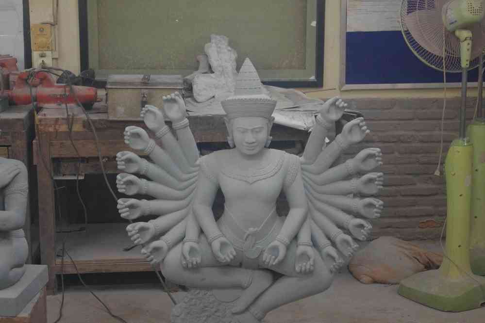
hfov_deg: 24.6
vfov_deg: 16.6
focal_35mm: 82
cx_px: 242
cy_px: 162
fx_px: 1111
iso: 3200
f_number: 5.6
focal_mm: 55
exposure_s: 1/30
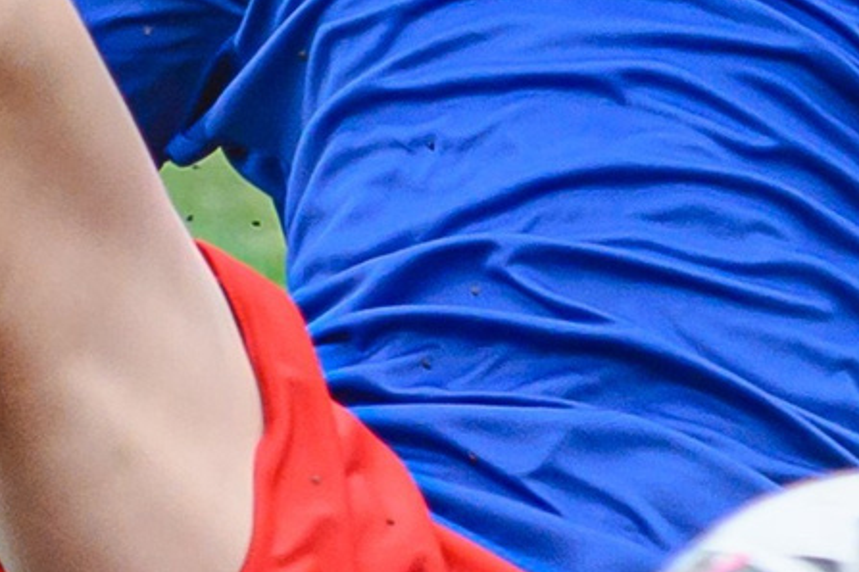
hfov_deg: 5.1
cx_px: -123
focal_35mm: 401
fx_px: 9568
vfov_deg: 3.4
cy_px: 368
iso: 800
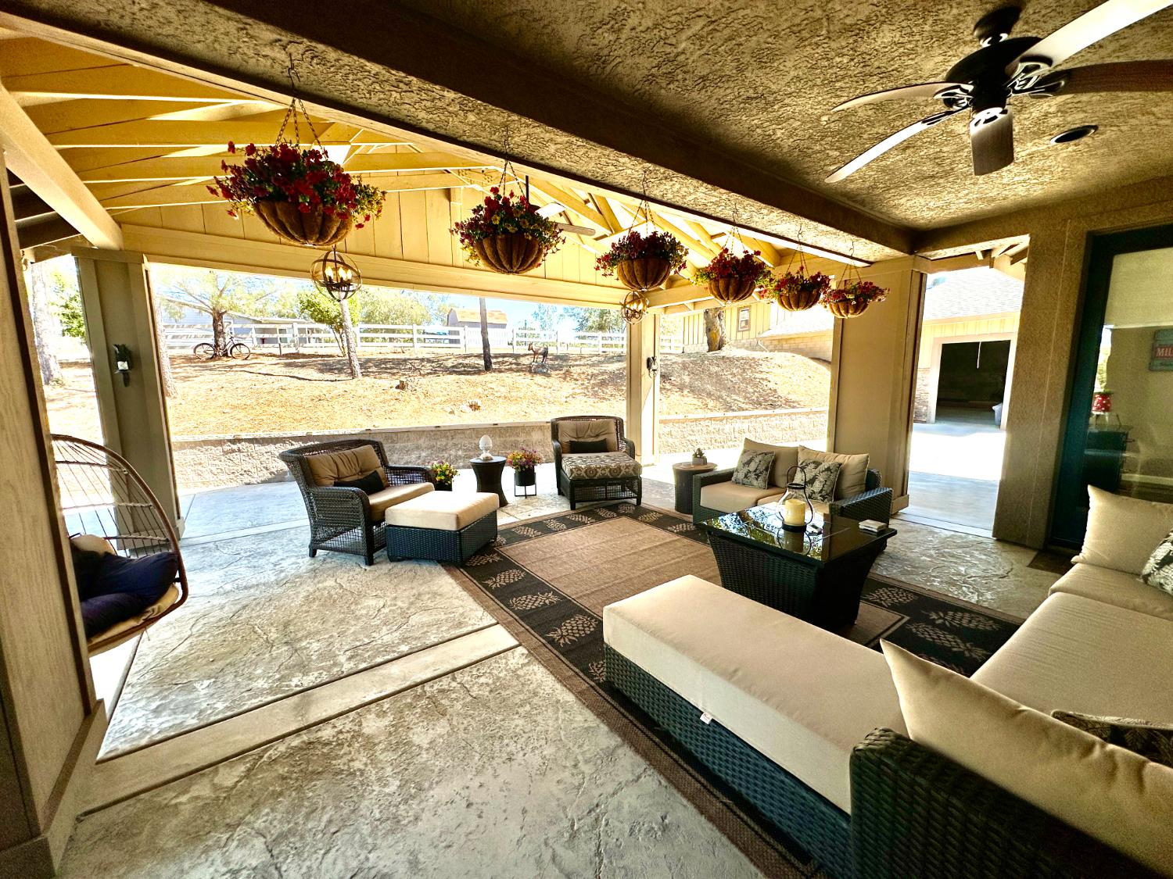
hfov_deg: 102.1
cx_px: 586
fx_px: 474
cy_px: 440
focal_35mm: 14
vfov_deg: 85.7
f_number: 2.2
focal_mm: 2.22
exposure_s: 1/525
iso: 40
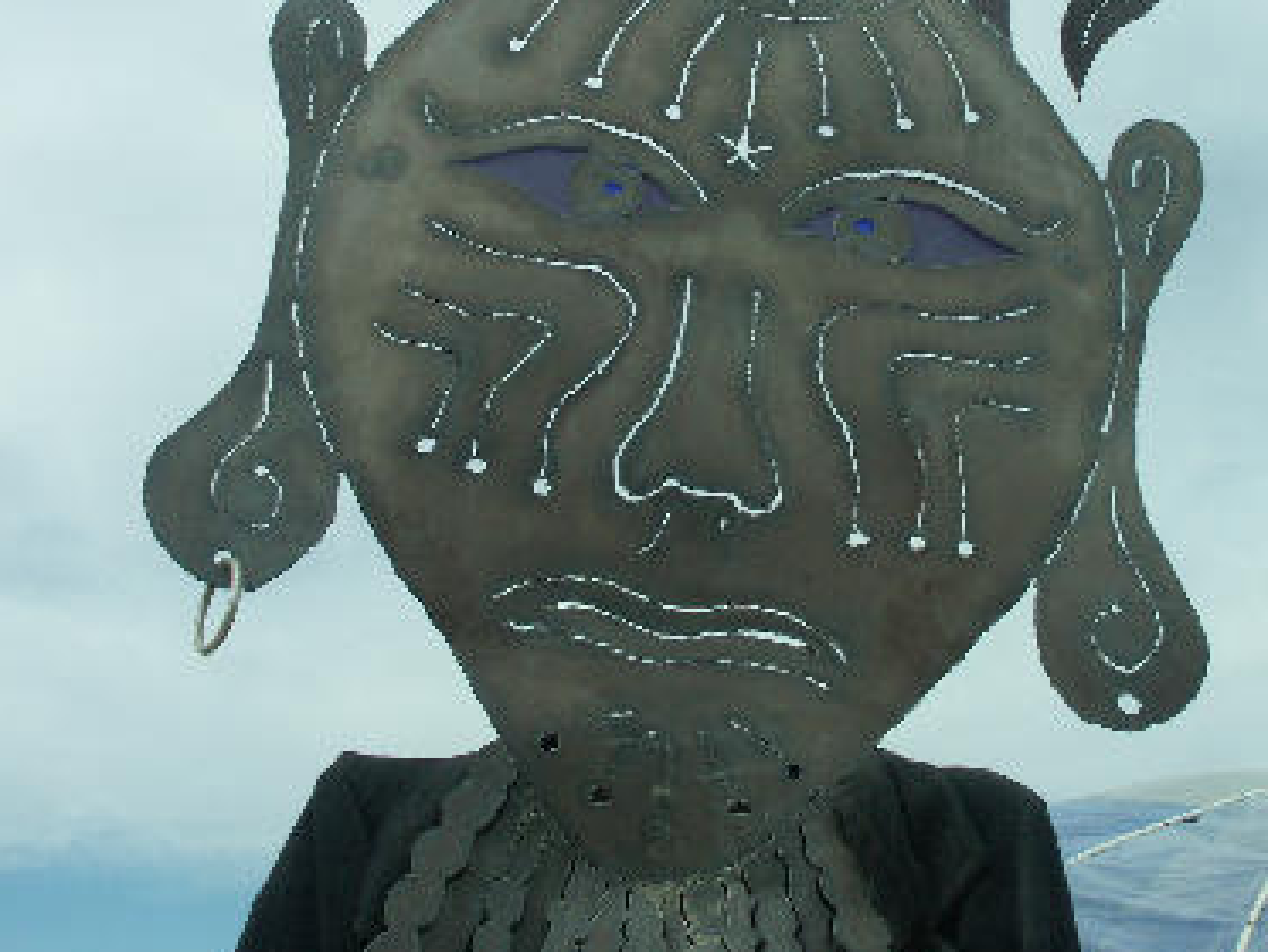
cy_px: 296
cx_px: 733
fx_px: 1832
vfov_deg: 28.9
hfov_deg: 38.1
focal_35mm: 50
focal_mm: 9.03
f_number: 9
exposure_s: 1/500
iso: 100
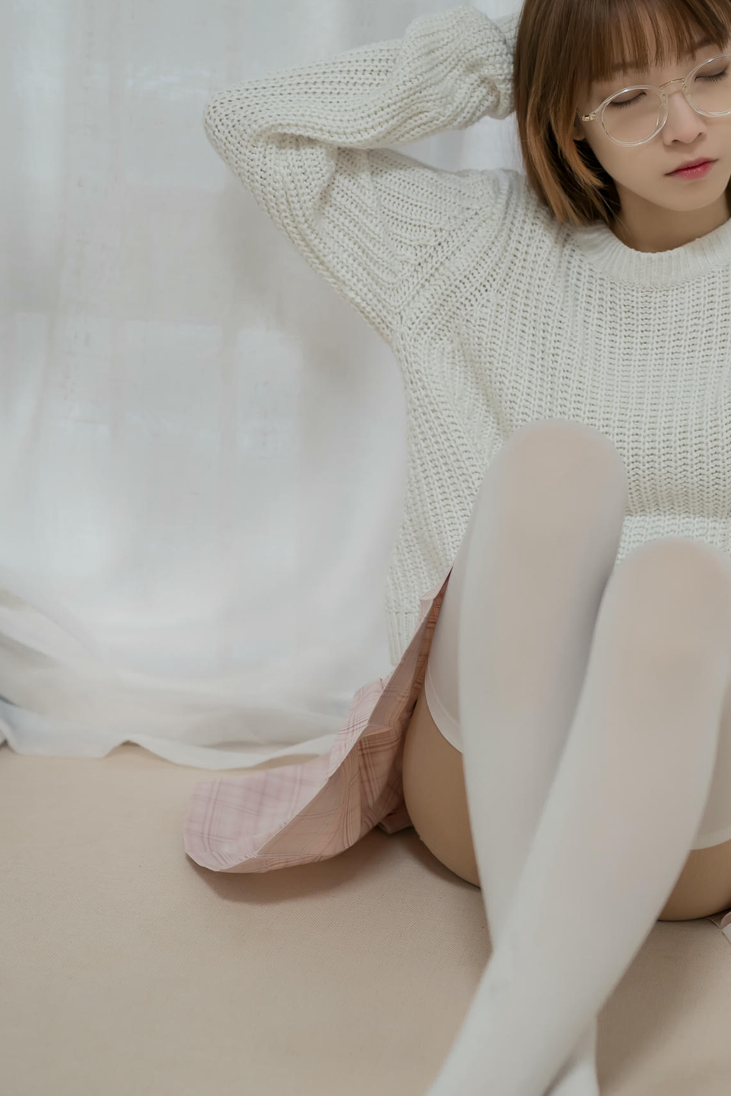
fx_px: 1857
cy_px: 561
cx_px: 623
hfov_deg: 21.9
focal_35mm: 61
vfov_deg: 32.9
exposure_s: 1/100
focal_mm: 35
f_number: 1.8
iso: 320
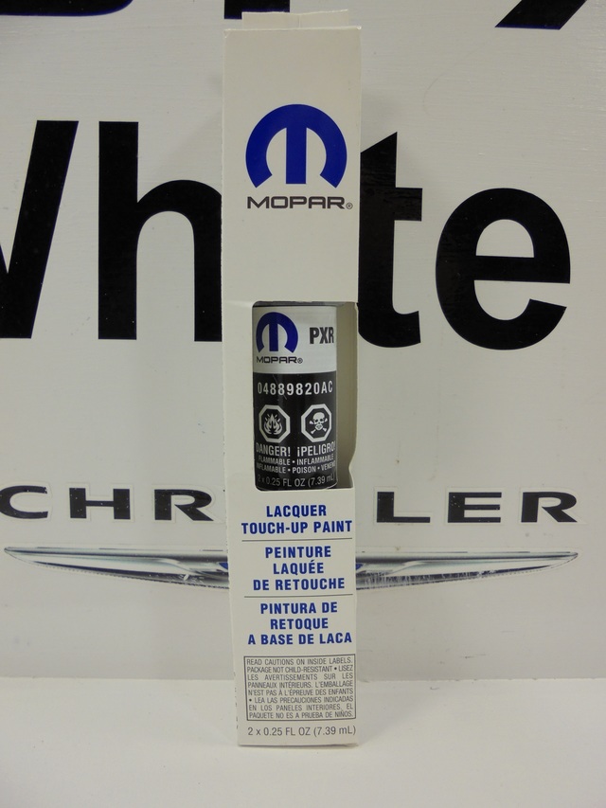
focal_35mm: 26
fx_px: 607
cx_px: 303
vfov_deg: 67.3
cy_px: 404
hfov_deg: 53.1
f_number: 3.5
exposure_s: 1/125
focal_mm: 4.6
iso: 100
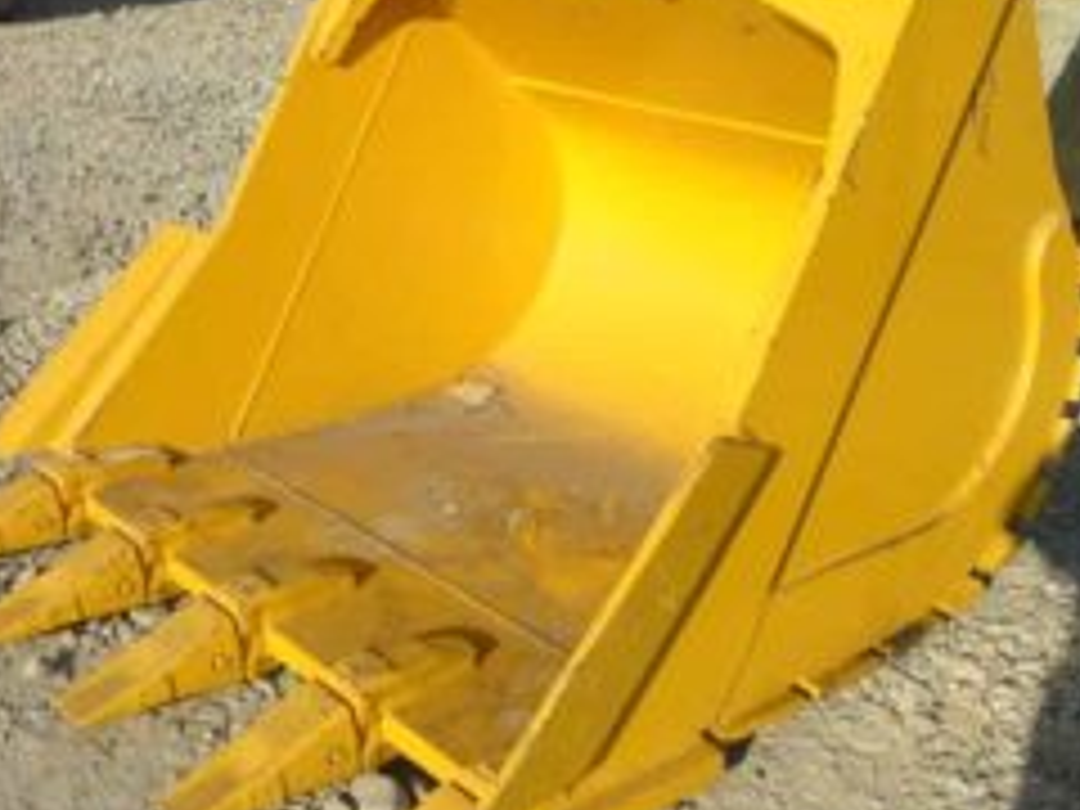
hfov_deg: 42.0
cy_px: 320
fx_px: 1404
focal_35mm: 45
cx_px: 500
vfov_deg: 32.1
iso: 80
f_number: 8.9
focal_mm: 4.9
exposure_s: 1/125
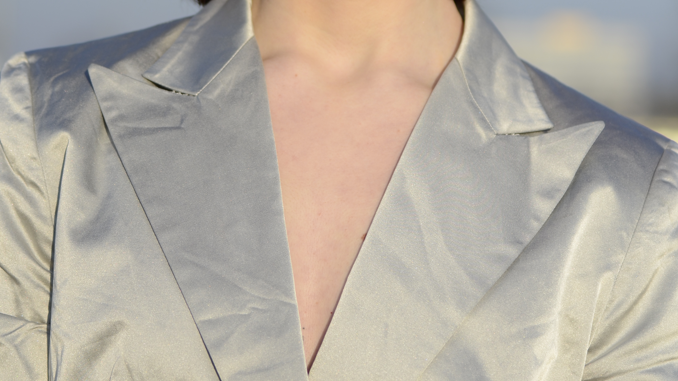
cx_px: 339
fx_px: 2984
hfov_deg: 13.0
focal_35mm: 166
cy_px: -58
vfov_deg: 7.3
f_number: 2.8
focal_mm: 70
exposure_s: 1/2500
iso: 125
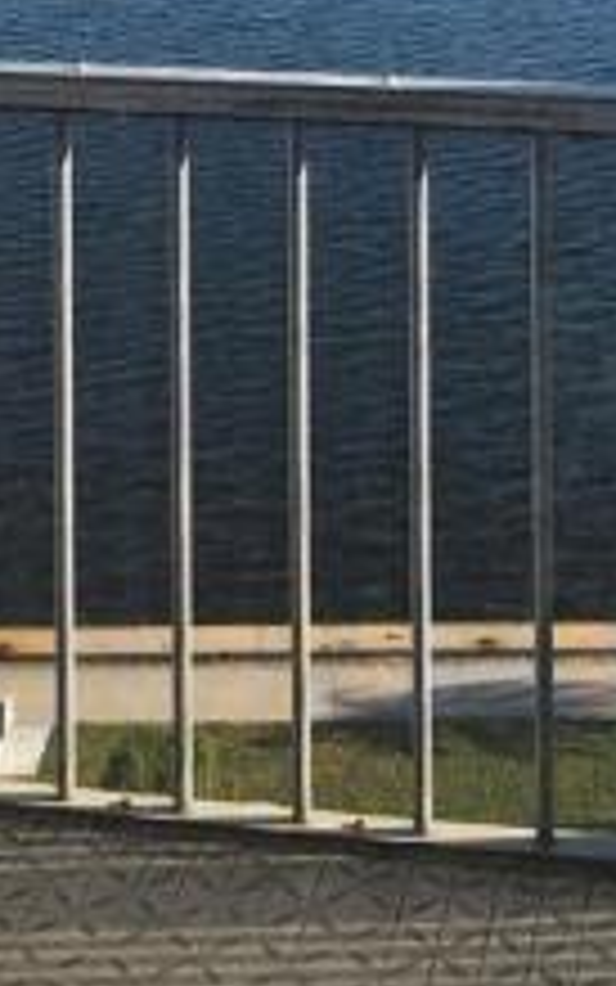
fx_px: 2147
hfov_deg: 16.2
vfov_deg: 22.3
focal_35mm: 80
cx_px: 477
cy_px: -401
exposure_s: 1/4160
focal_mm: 5.4
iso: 80
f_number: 1.8
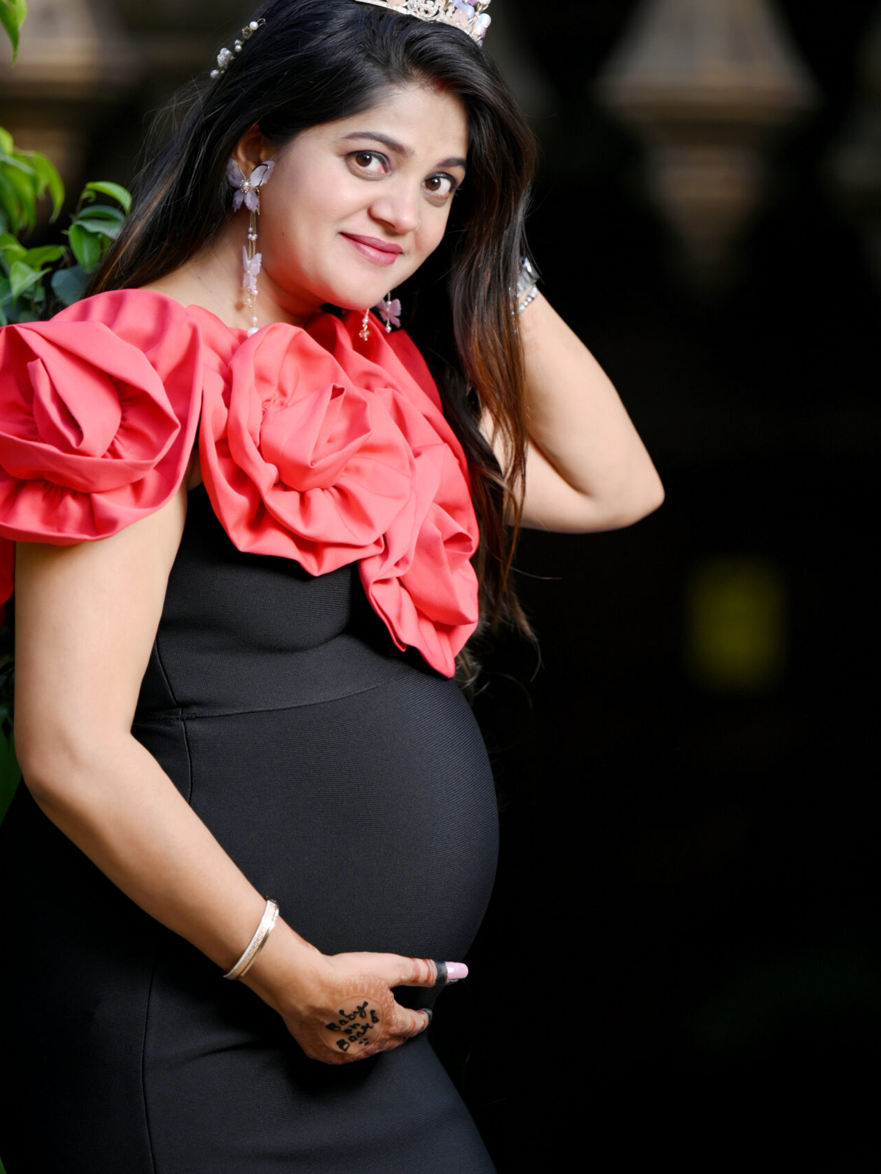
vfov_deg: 8.0
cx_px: 427
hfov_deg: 6.0
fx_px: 8381
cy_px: 662
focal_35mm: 247
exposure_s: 1/200
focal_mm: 170
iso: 100
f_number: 2.8
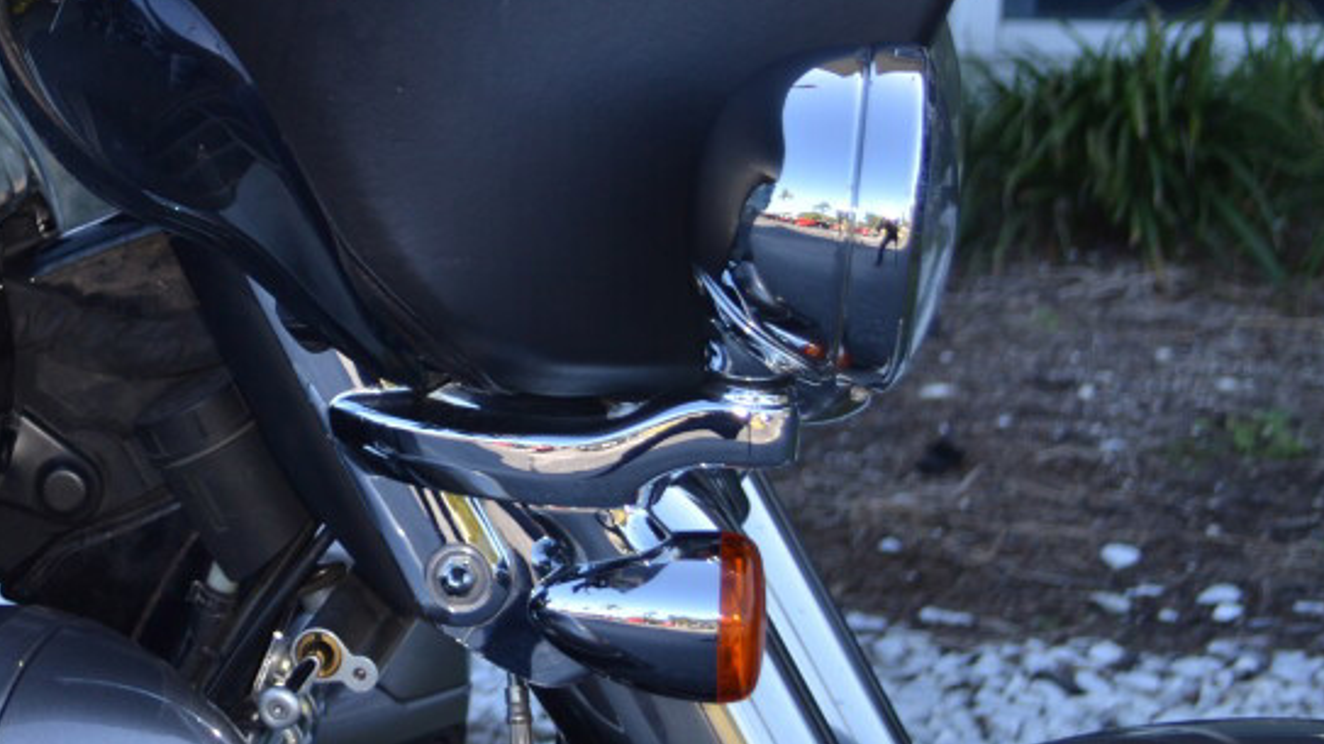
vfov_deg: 9.5
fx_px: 4387
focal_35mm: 125
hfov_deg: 16.7
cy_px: -212
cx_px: -112
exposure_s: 1/125
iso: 100
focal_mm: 36
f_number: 5
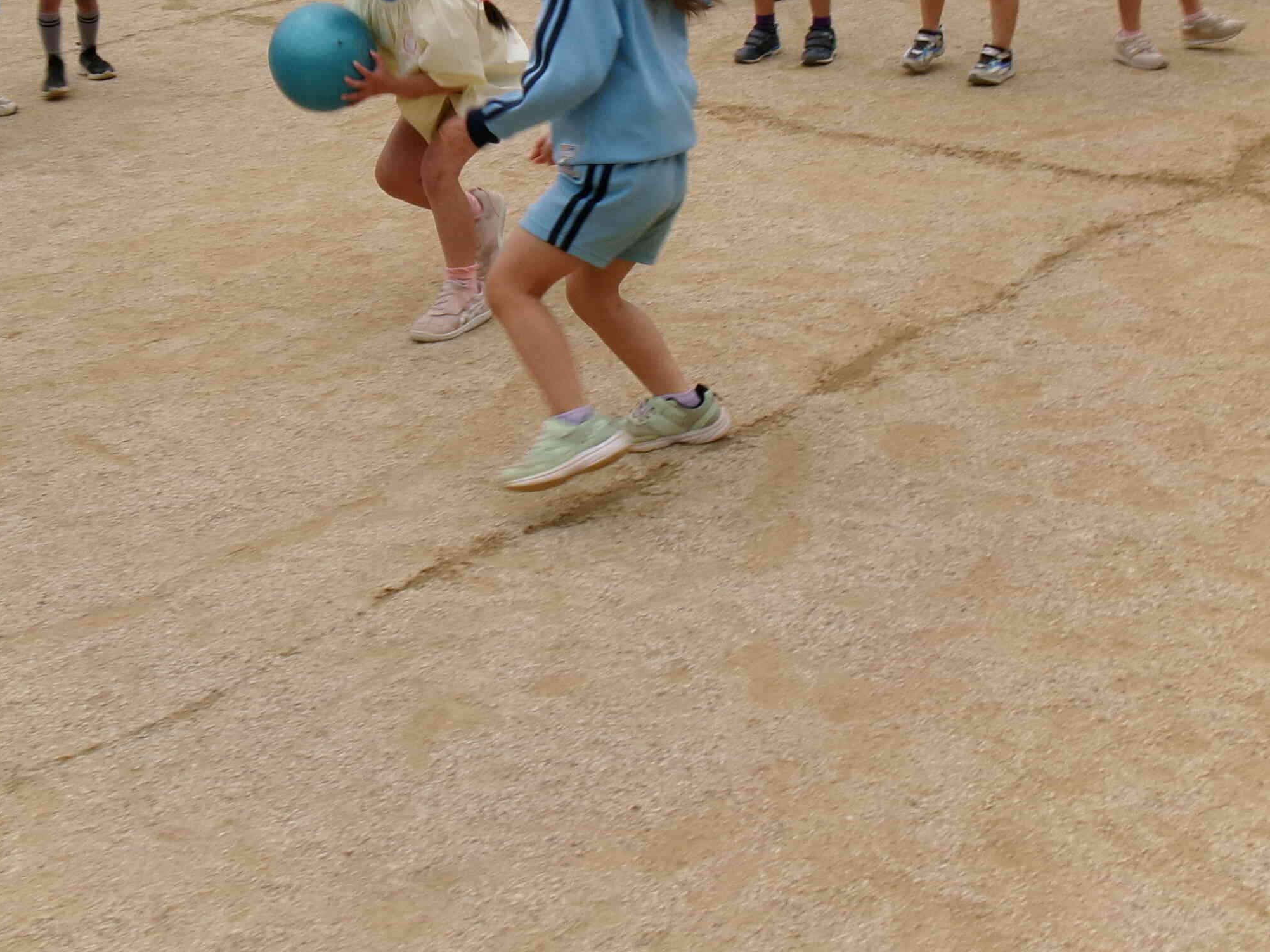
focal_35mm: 51
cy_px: 156
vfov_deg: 27.8
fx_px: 1871
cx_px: 443
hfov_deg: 37.2
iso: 100
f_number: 10.8
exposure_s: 1/140
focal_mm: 5.1
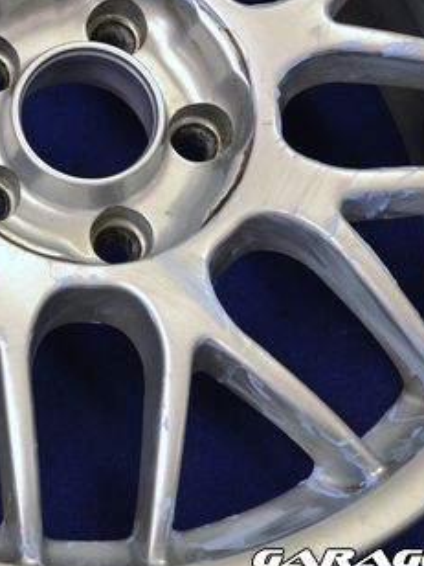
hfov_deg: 12.8
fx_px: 1862
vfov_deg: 17.2
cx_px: -20
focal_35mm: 114
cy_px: 185
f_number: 5
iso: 400
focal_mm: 38
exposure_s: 1/20
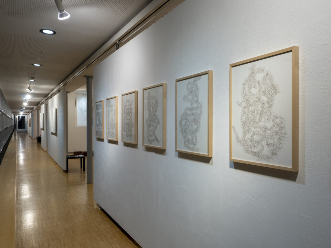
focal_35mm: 24
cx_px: 166
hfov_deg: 71.6
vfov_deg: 56.8
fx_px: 229
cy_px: 124
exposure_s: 1/13
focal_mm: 12
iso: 200
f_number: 6.3
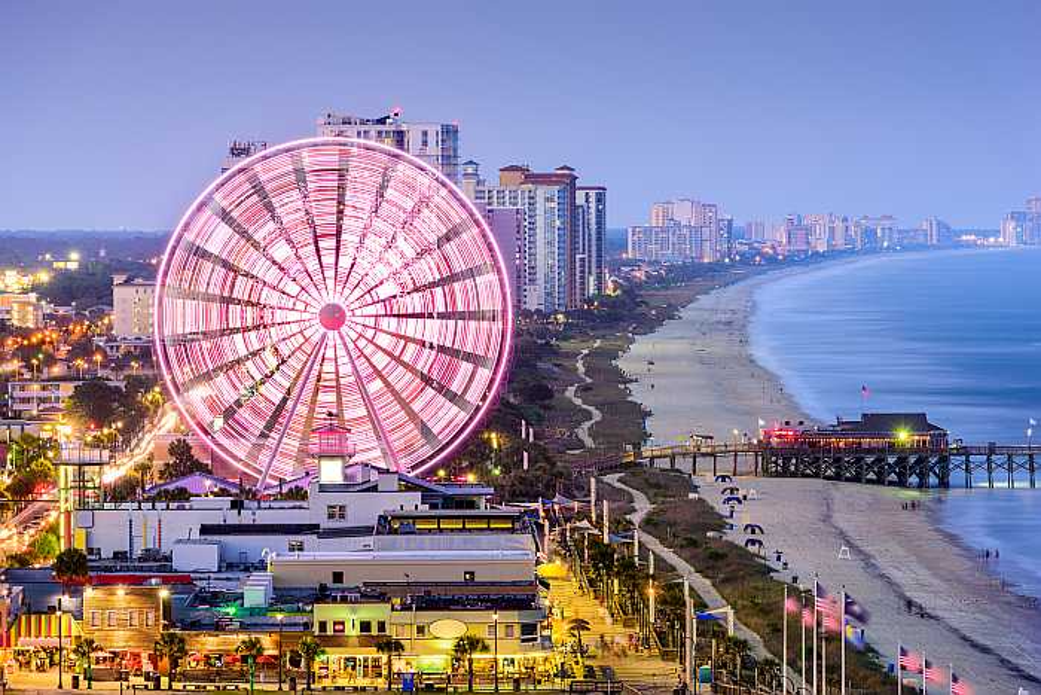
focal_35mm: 200
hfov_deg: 10.3
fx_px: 5784
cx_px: 520
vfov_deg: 6.9
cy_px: 348
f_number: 11
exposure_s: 20
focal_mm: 200
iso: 64
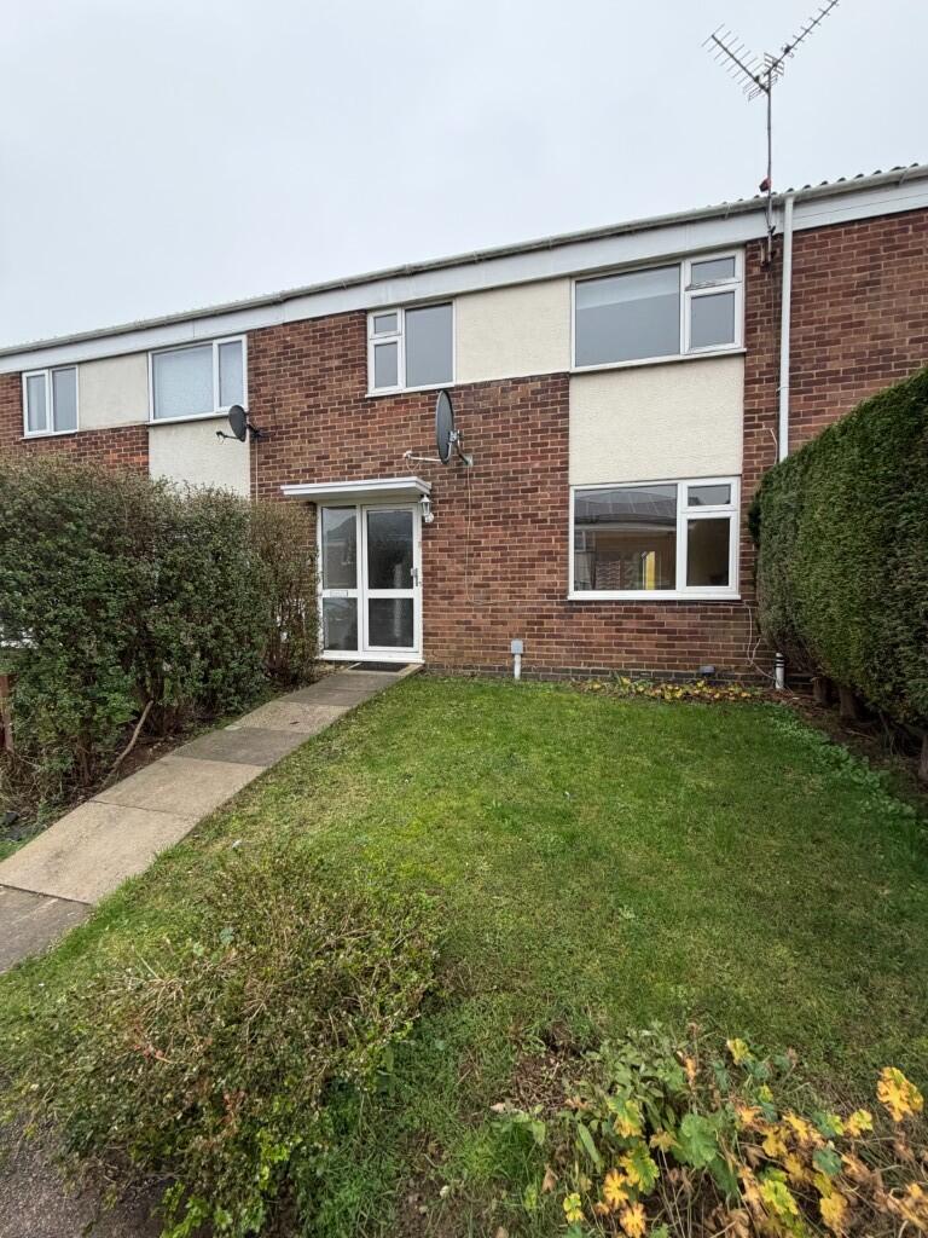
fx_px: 500
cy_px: 619
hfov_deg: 85.7
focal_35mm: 14
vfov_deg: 102.1
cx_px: 464
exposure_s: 1/121
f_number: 2.2
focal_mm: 2.22
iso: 125
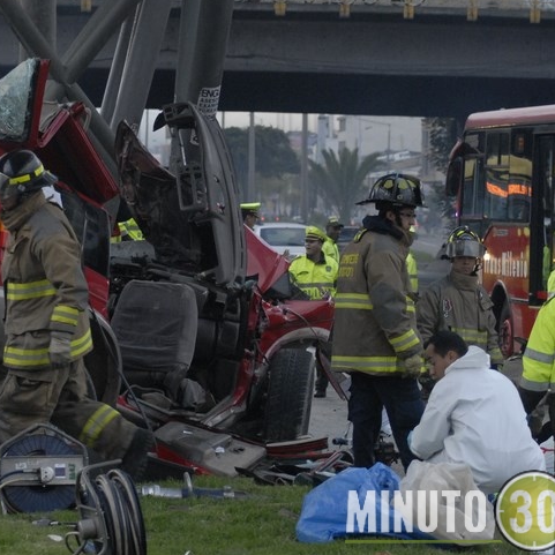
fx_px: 3356
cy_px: 249
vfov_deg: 9.5
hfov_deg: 9.5
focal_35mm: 185
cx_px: 210
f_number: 5
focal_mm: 80
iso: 800
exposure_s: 1/160
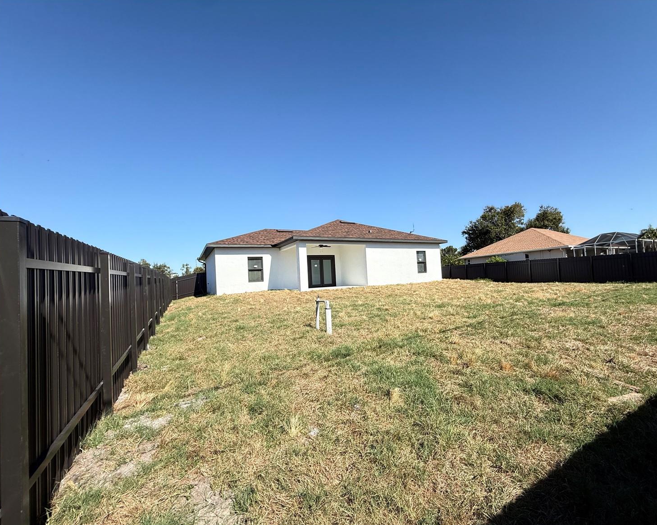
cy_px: 268
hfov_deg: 96.6
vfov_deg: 84.0
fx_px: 292
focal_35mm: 15
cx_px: 357
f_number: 2.2
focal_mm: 2.22
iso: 50
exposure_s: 1/1497
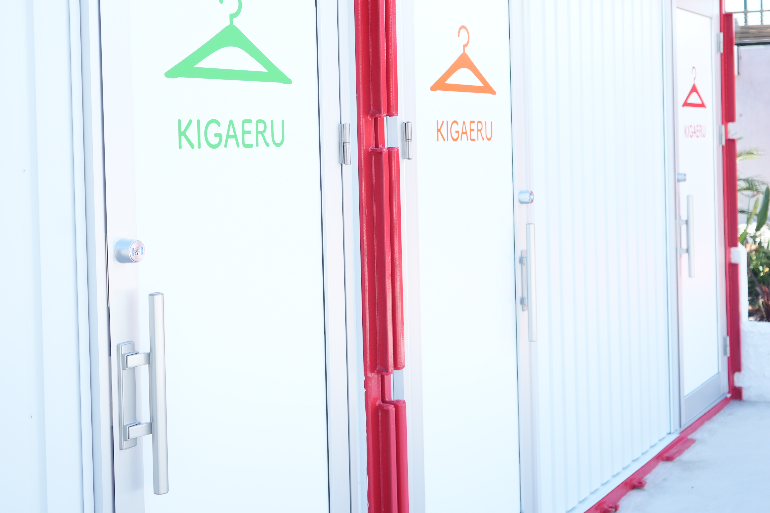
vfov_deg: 26.8
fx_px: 1069
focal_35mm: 50
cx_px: 423
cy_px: 165
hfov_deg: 39.6
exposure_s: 1/250
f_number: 4
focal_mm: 36
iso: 250
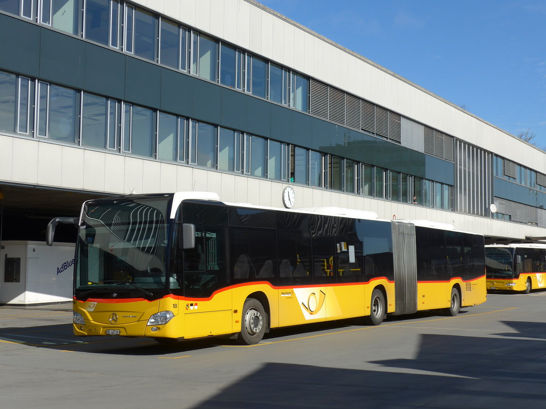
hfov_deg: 36.8
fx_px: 820
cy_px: 204
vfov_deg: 28.0
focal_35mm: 52
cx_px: 273
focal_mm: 10.7
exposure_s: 1/1300
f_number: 3.3
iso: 80
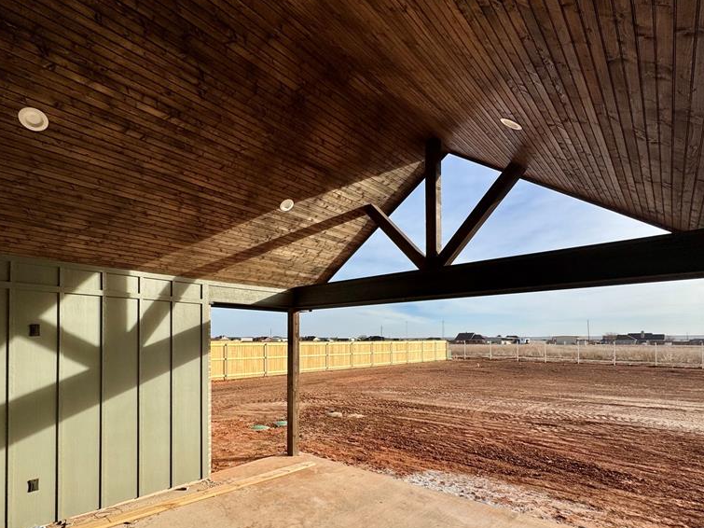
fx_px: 386
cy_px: 332
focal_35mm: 19
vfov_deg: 67.5
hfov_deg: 84.6
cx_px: 333
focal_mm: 2.22
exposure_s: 1/2415
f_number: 2.2
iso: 50
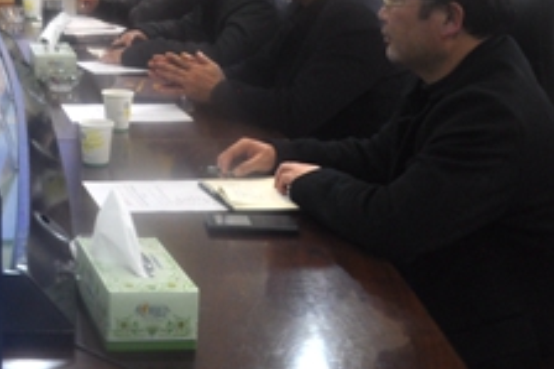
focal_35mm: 84
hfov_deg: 22.1
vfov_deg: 15.6
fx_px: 1297
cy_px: -71
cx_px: -134
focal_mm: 21
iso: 640
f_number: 3.8
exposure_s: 1/50
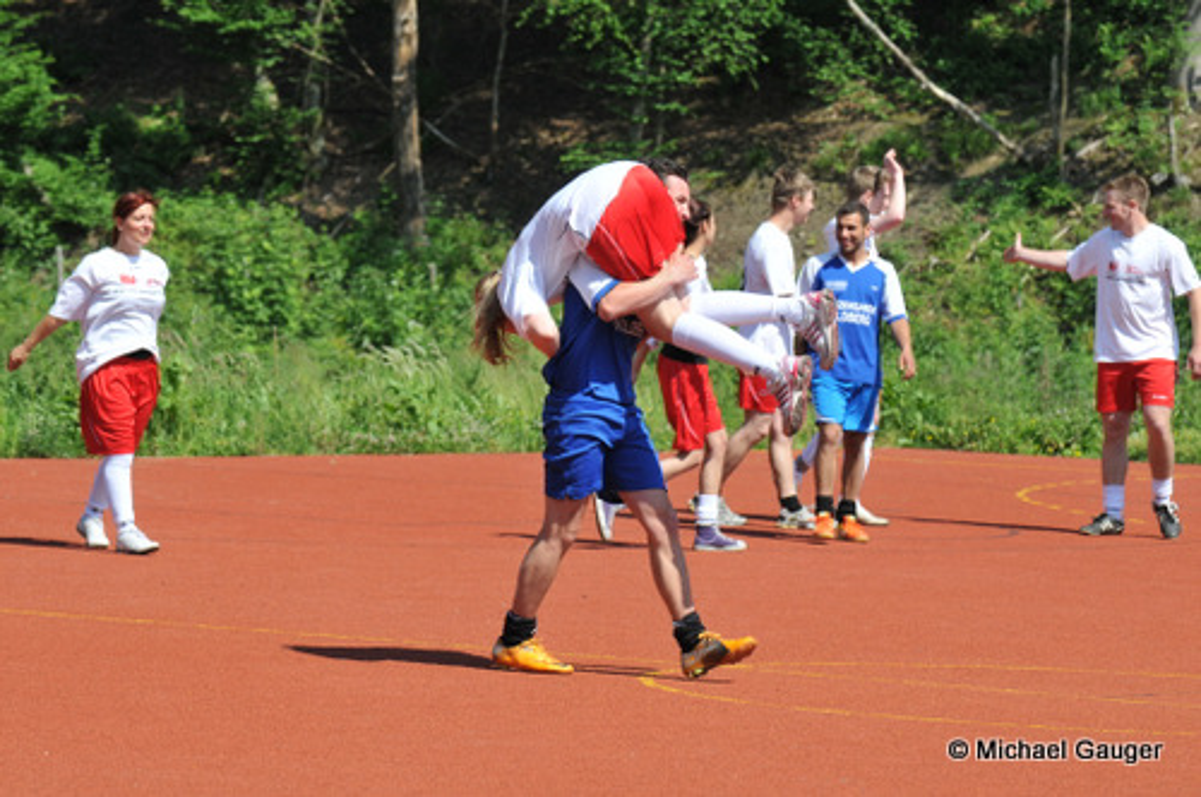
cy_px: 398
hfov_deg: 10.2
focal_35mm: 202
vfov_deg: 6.8
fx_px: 6747
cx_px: 600
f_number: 8
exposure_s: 1/640
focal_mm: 135
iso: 320
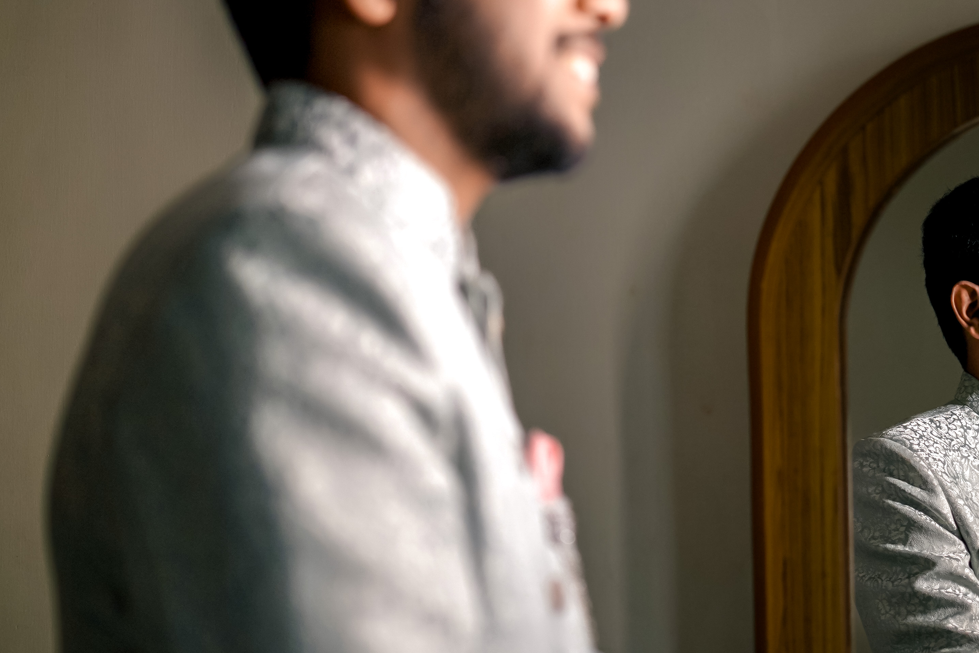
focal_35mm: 73
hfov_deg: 27.4
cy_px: 318
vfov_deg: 18.7
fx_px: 1985
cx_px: 724
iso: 320
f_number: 1.8
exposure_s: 1/250
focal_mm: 35
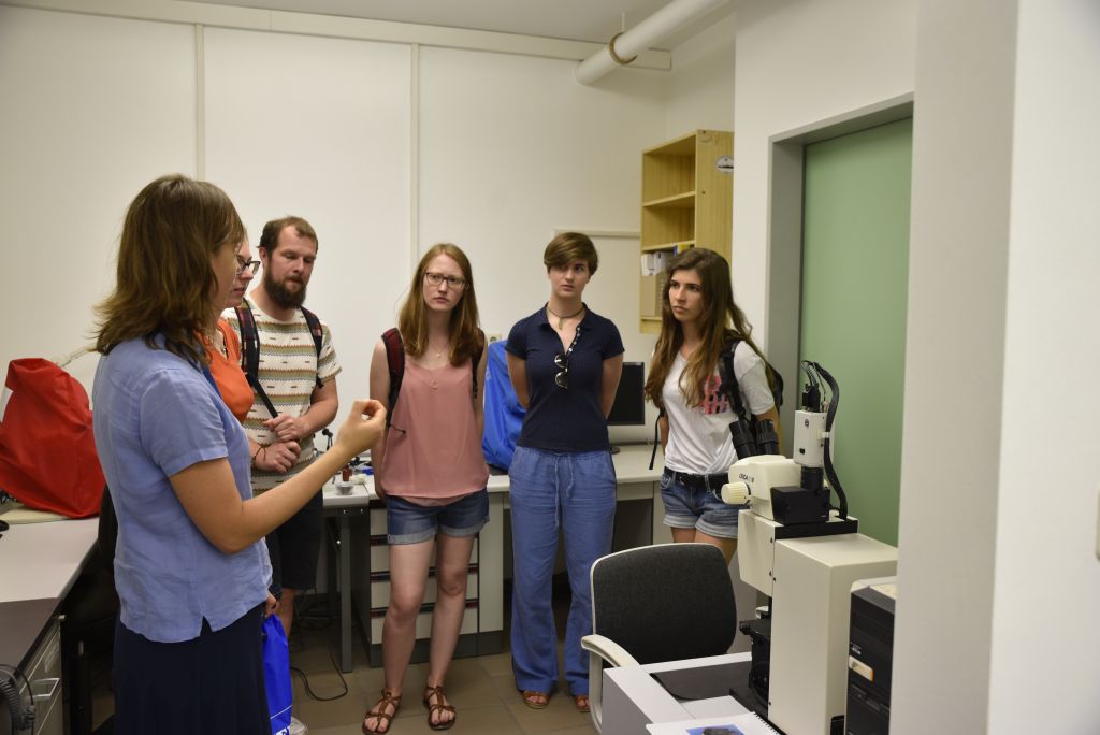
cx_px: 550
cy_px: 368
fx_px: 978
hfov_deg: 58.7
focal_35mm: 32
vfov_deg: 41.2
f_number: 4
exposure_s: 1/60
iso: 640
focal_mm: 32
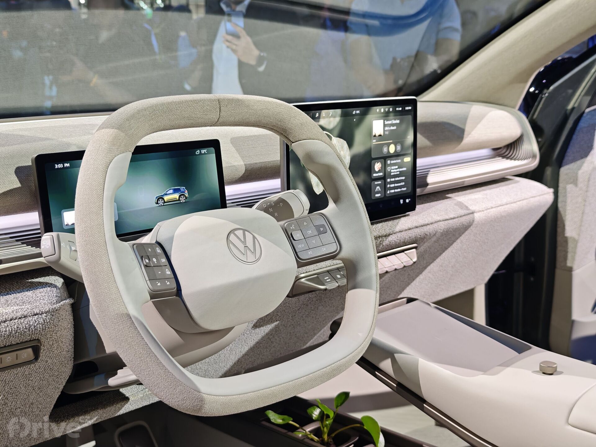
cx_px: 298
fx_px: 792
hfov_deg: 41.2
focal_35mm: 46
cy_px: 224
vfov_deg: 31.5
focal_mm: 8.72
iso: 200
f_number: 1.63
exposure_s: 1/100
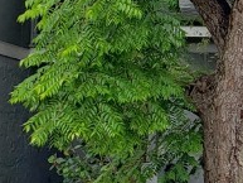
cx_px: 496
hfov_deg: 12.5
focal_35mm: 138
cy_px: 86
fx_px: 969
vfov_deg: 10.8
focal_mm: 4.3
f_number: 2.4
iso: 50
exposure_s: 1/365
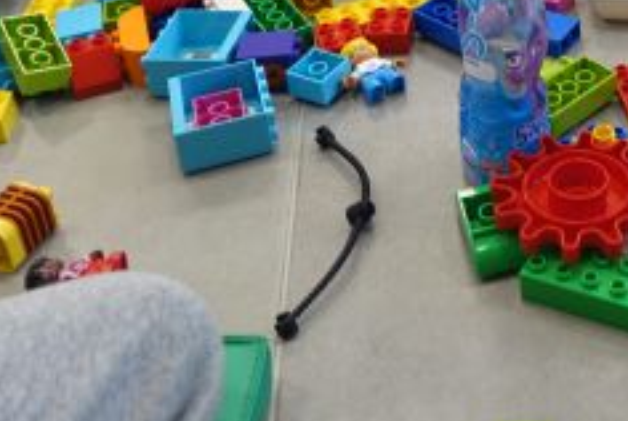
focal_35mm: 65
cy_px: -140
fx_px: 1135
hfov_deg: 29.4
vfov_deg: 19.2
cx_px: 588
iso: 160
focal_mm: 8.8
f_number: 2.8
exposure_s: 1/30
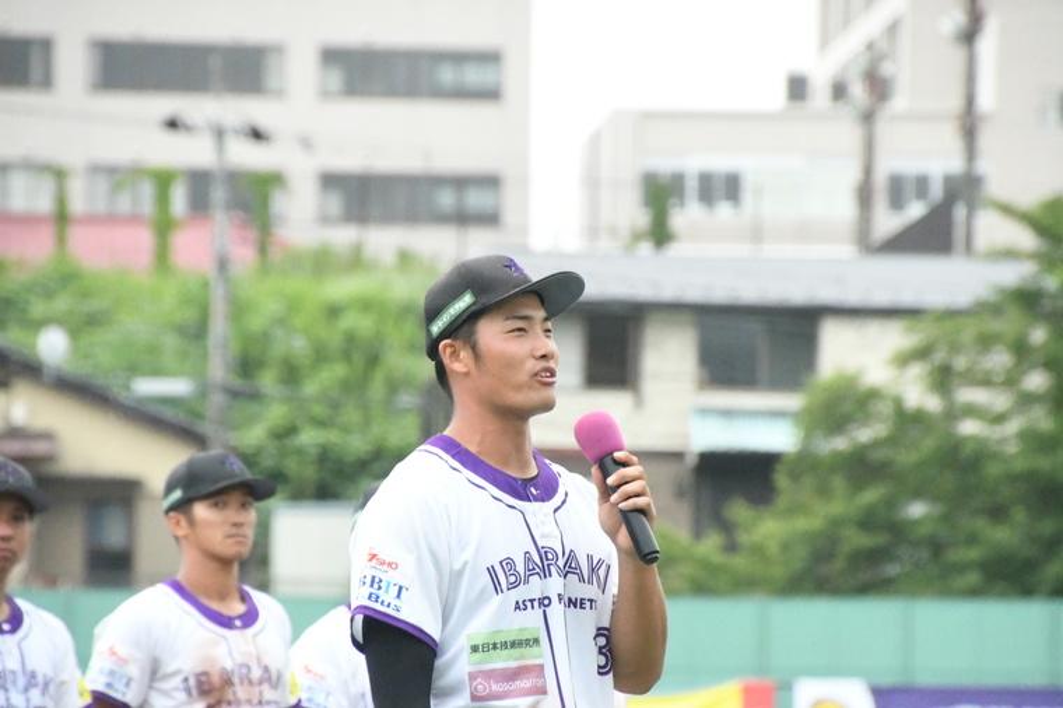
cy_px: 354
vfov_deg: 3.4
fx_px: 11953
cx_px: 532
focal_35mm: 405
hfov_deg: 5.1
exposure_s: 1/1000
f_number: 16
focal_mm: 270
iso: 20000
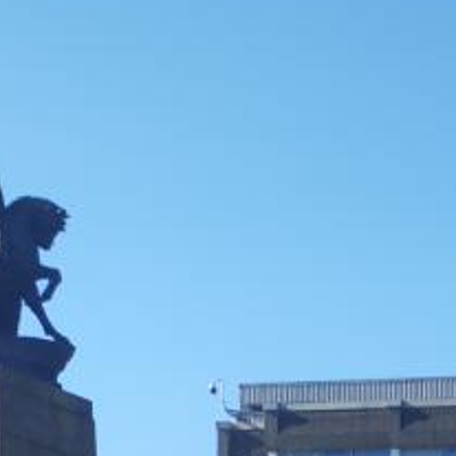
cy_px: 819
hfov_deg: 12.0
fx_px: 1952
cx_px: 894
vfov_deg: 12.2
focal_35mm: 131
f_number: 1.9
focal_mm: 6.12
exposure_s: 1/270
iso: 50
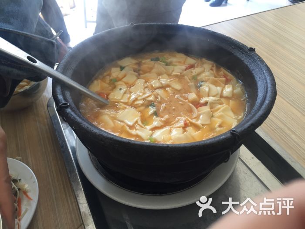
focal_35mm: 29
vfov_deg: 48.2
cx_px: 152
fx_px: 256
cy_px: 114
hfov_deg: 61.7
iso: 50
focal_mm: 4.15
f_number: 2.2
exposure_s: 1/33
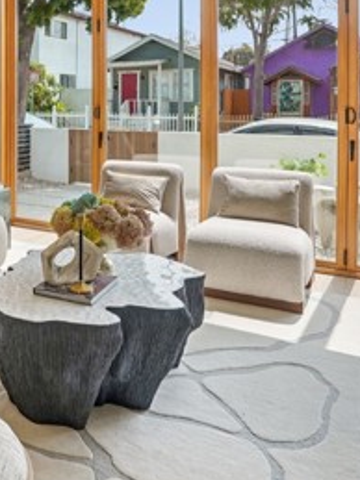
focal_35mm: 38
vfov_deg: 47.0
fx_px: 527
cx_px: -48
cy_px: 114
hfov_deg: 32.5
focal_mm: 16
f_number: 8
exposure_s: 1/200
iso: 400
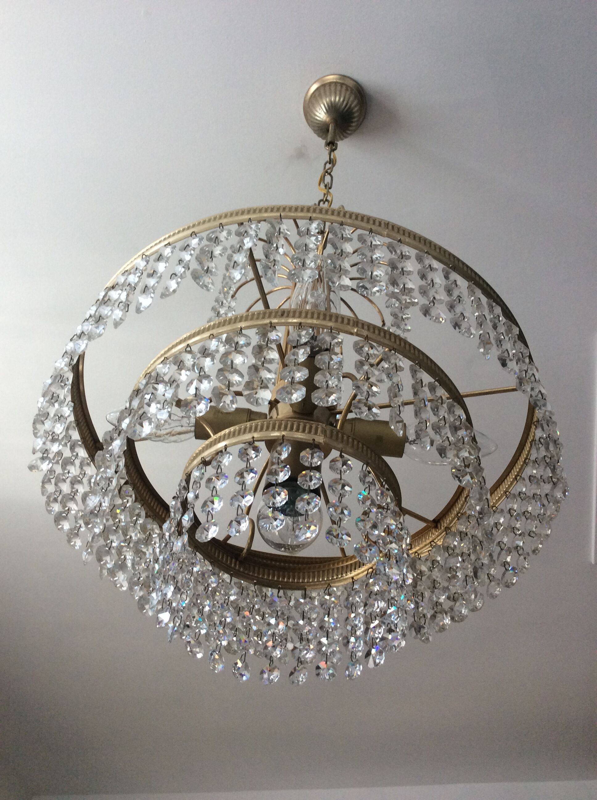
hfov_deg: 44.1
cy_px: 400
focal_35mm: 32
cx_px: 298
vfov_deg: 56.9
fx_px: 738
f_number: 2.4
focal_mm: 3.3
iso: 64
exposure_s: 1/100
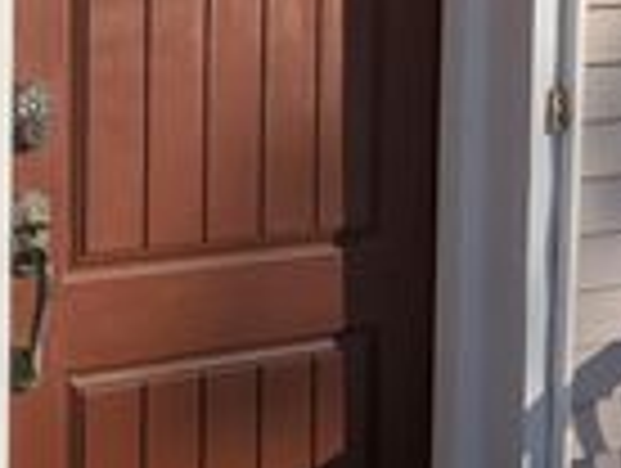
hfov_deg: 21.9
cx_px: 50
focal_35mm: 87
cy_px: 45
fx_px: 1563
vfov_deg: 16.8
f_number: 1.68
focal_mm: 6.9
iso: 19
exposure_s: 1/1323
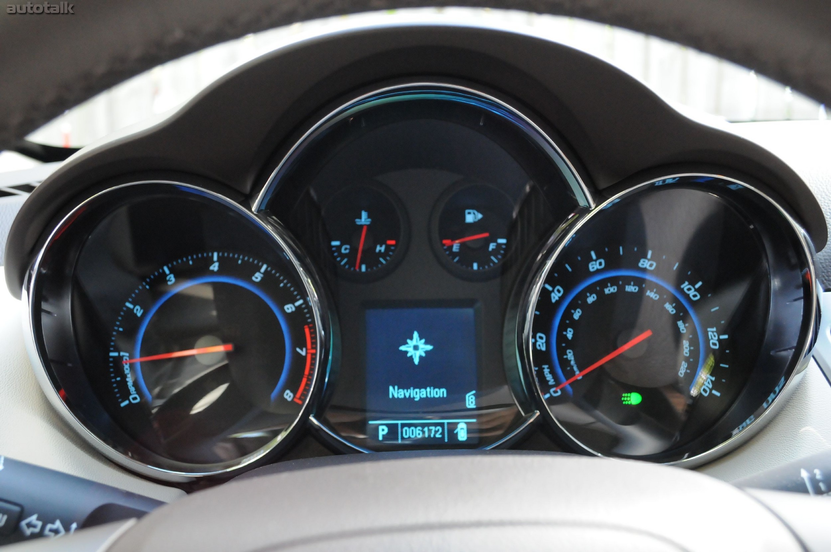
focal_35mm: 36
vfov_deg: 36.8
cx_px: 416
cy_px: 276
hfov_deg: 53.2
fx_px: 830
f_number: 5.6
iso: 2000
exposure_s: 1/100
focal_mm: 24
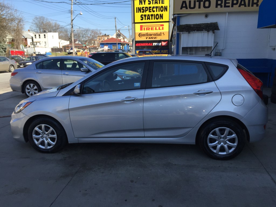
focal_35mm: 29
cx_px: 138
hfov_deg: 61.7
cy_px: 104
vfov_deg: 48.2
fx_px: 231
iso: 32
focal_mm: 4.15
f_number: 2.2
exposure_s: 1/964
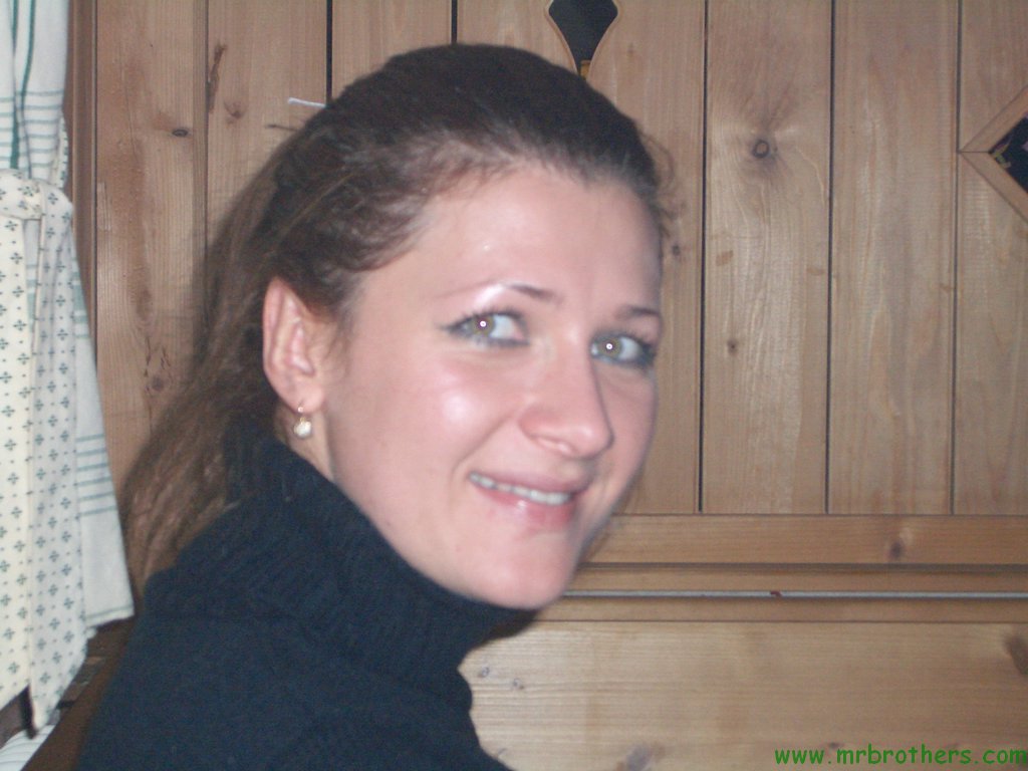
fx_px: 2613
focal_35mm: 88
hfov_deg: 22.3
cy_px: 386
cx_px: 514
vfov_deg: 16.8
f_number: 4.4
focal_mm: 14.6
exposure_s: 1/60
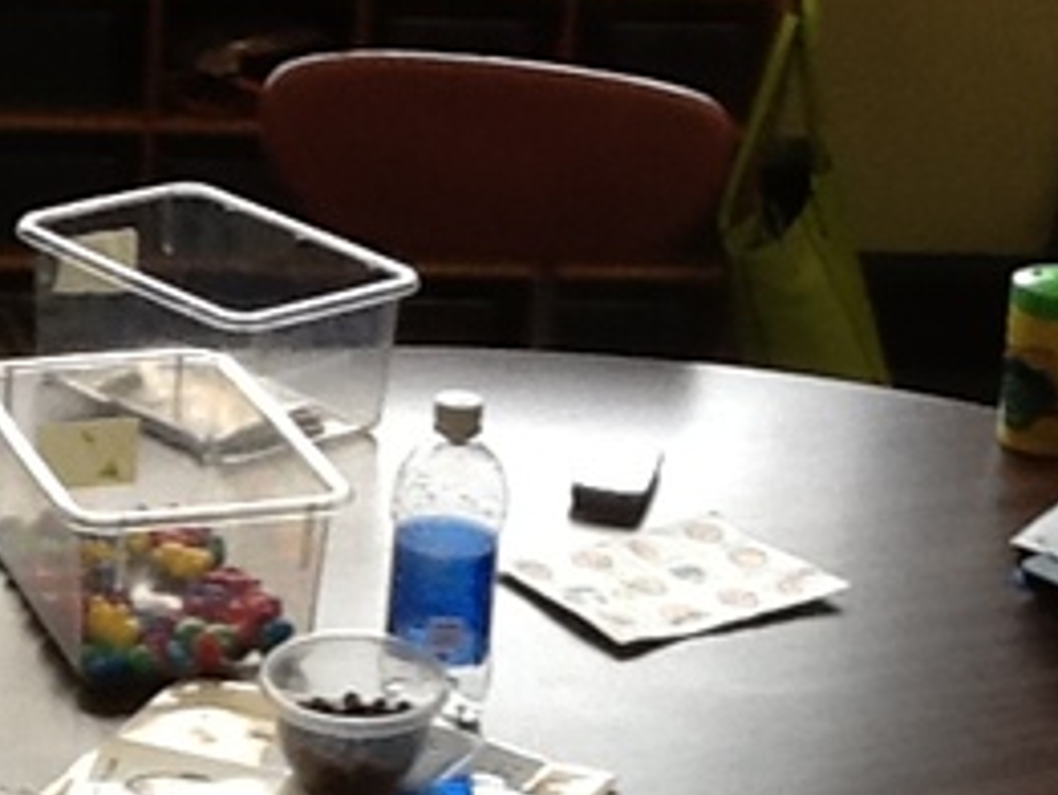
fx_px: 3302
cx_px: 114
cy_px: 876
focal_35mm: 108
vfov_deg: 13.4
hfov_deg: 17.9
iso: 50
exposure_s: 1/60
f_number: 2.4
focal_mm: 2.03
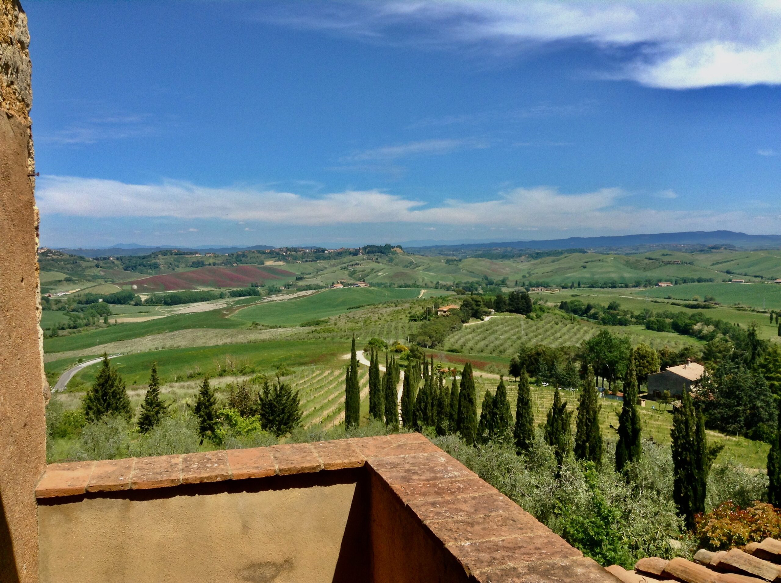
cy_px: 292
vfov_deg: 42.8
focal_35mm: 33
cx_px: 390
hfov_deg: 55.4
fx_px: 743
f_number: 2.4
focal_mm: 3.3
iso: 25
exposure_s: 1/1233
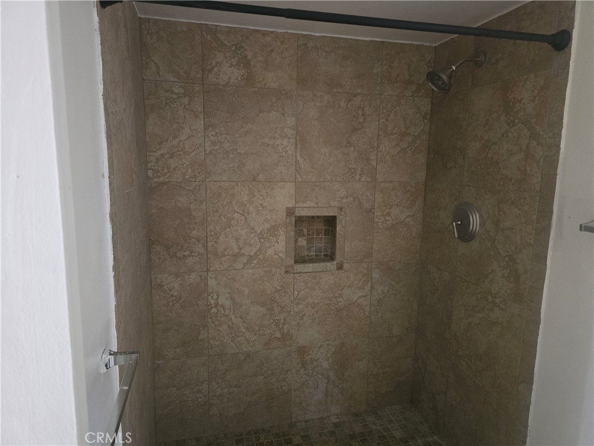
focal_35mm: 23
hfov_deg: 73.9
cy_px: 223
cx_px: 297
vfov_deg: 58.9
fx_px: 395
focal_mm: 6.3
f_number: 1.7
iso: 1600
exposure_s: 1/30
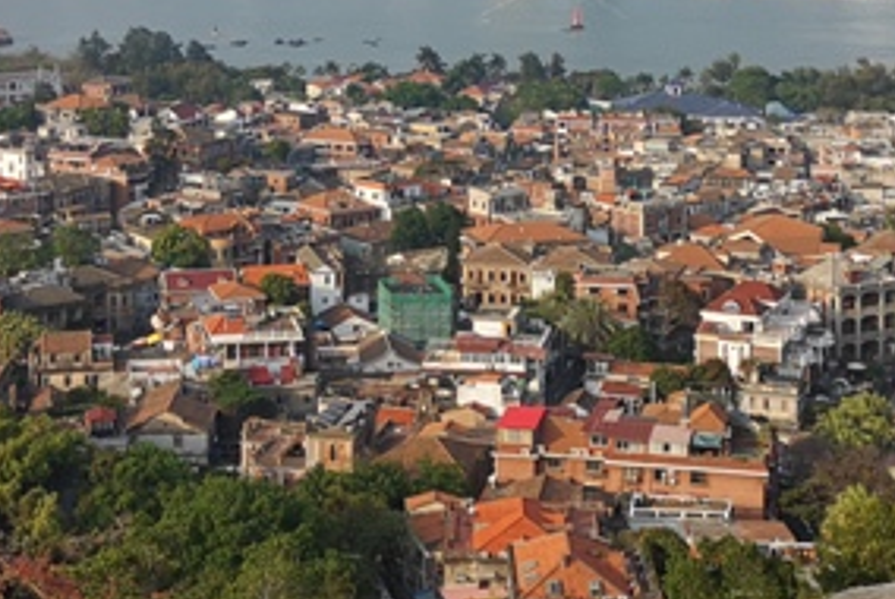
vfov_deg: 16.8
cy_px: -44
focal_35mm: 79
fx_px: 1966
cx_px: 407
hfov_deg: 25.6
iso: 50
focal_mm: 3.95
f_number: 1.8
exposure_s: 1/1435
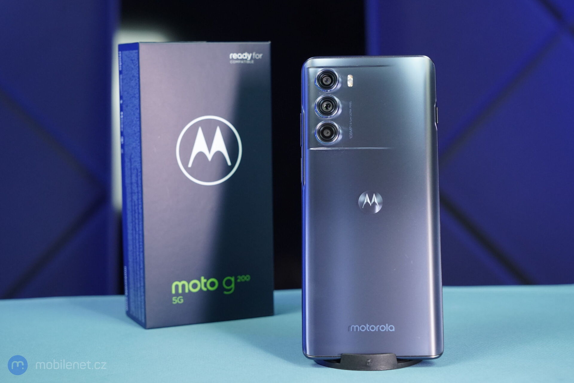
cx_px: 287
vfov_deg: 21.9
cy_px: 192
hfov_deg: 32.4
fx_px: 988
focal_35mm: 62
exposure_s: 1/160
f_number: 6.3
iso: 3200
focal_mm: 62
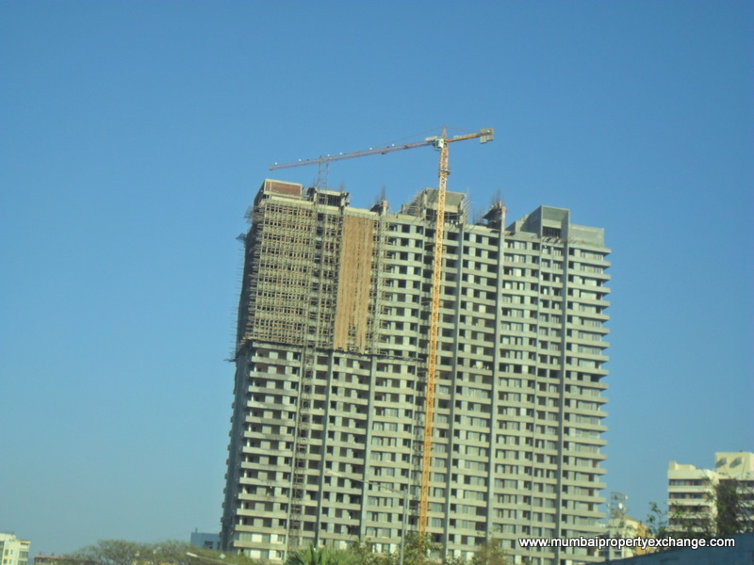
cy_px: 282
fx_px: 1372
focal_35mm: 63
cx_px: 377
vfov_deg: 23.3
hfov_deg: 30.7
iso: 100
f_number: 5.6
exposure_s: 1/500
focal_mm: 11.2
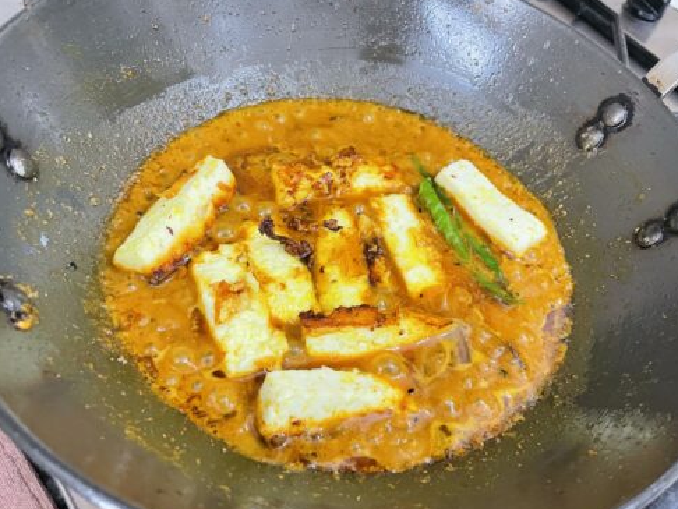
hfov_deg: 58.2
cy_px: 296
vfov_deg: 45.3
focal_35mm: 31
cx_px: 377
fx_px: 607
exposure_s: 1/50
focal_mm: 4.2
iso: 400
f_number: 1.6
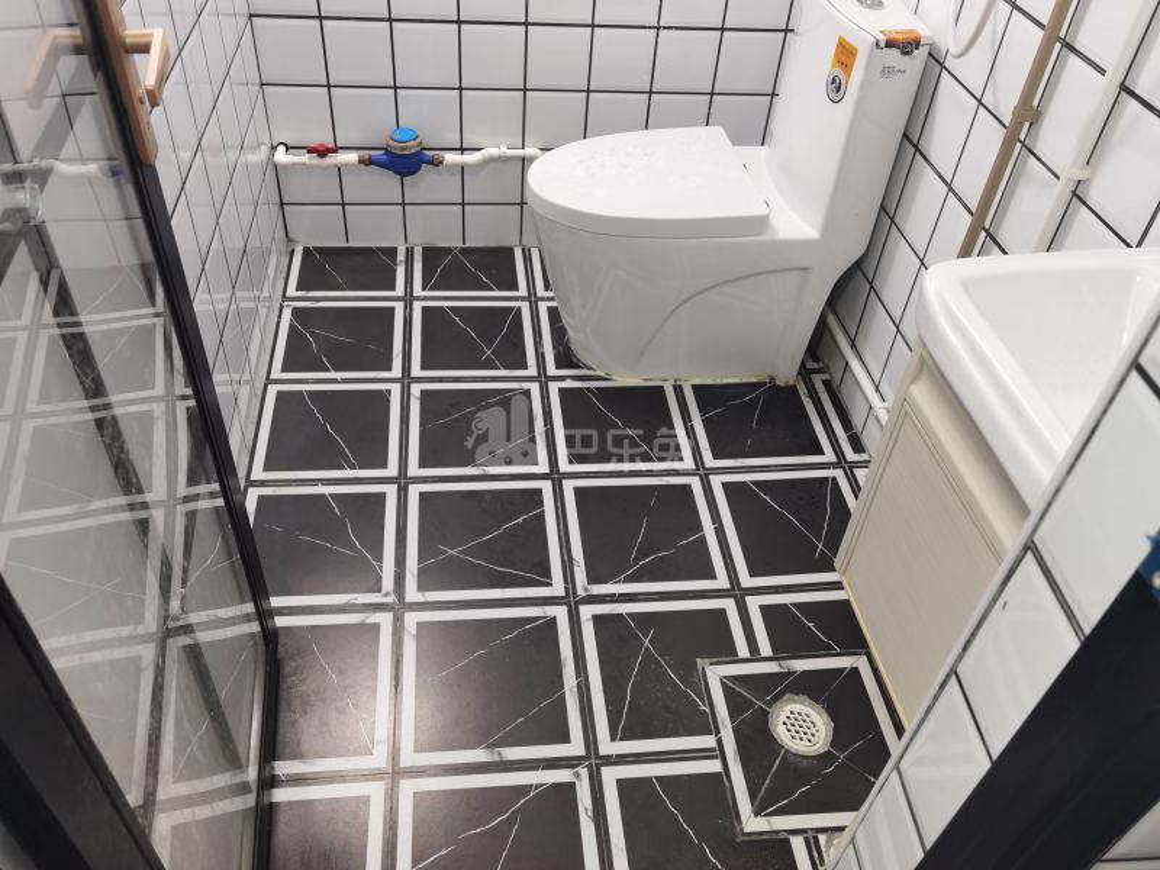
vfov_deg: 51.4
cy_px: 435
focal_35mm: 27
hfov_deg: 65.3
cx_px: 580
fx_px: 905
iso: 160
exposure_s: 1/100
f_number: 1.9
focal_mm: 6.71
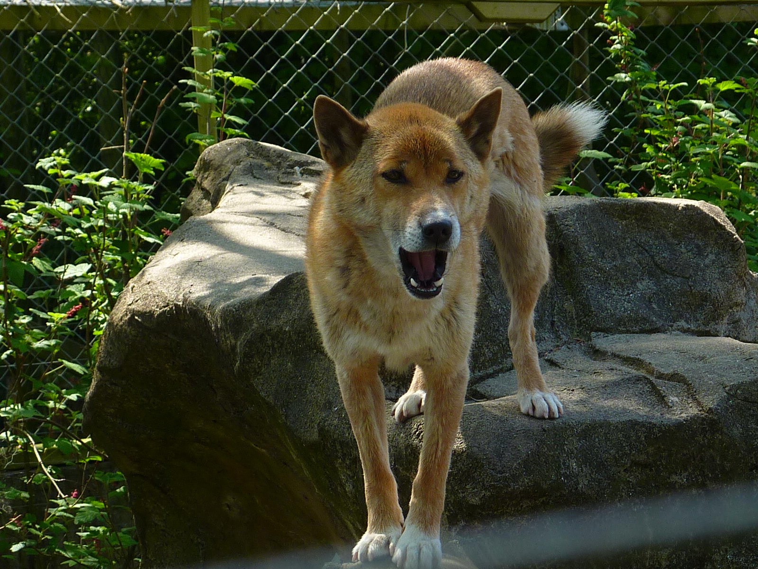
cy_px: 284
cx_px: 379
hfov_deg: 14.1
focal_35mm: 140
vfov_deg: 10.6
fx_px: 3066
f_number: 4.2
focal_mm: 12.8
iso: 80
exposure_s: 1/160
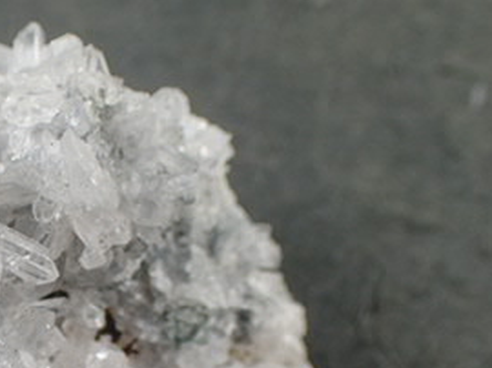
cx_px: -22
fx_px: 1179
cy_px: 277
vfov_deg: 17.6
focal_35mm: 83
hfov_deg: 22.5
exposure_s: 1/200
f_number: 2.6
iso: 100
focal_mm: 6.42
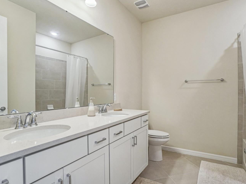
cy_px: 95
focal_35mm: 18
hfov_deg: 87.6
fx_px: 128
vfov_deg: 71.6
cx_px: 131
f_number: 8
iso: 400
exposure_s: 1/25
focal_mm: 10
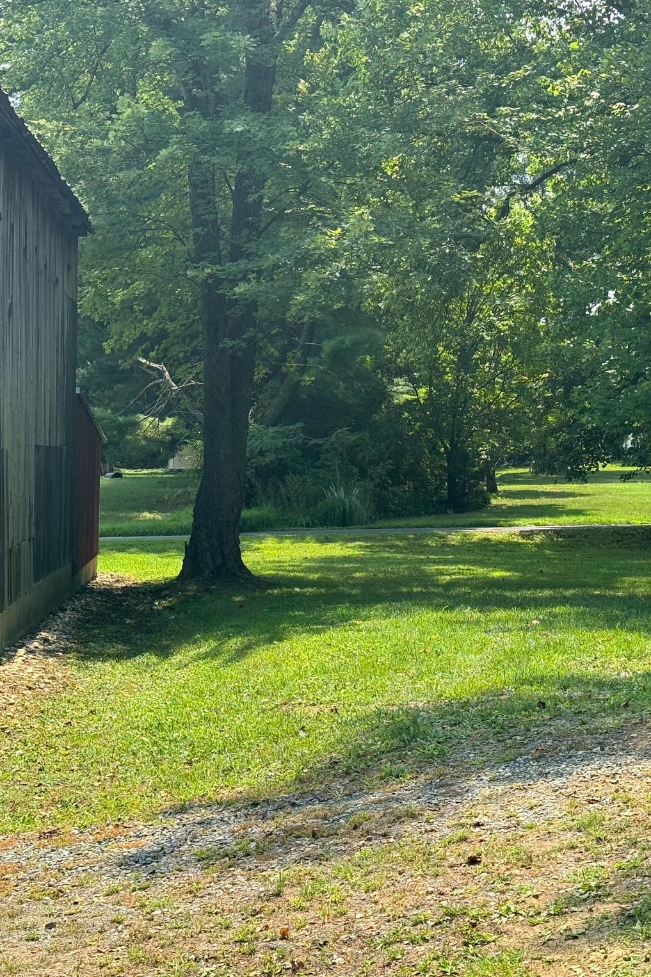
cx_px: 466
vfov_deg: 30.1
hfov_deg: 20.2
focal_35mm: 67
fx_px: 1818
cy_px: 490
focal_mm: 6.76
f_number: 1.78
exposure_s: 1/1427
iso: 64
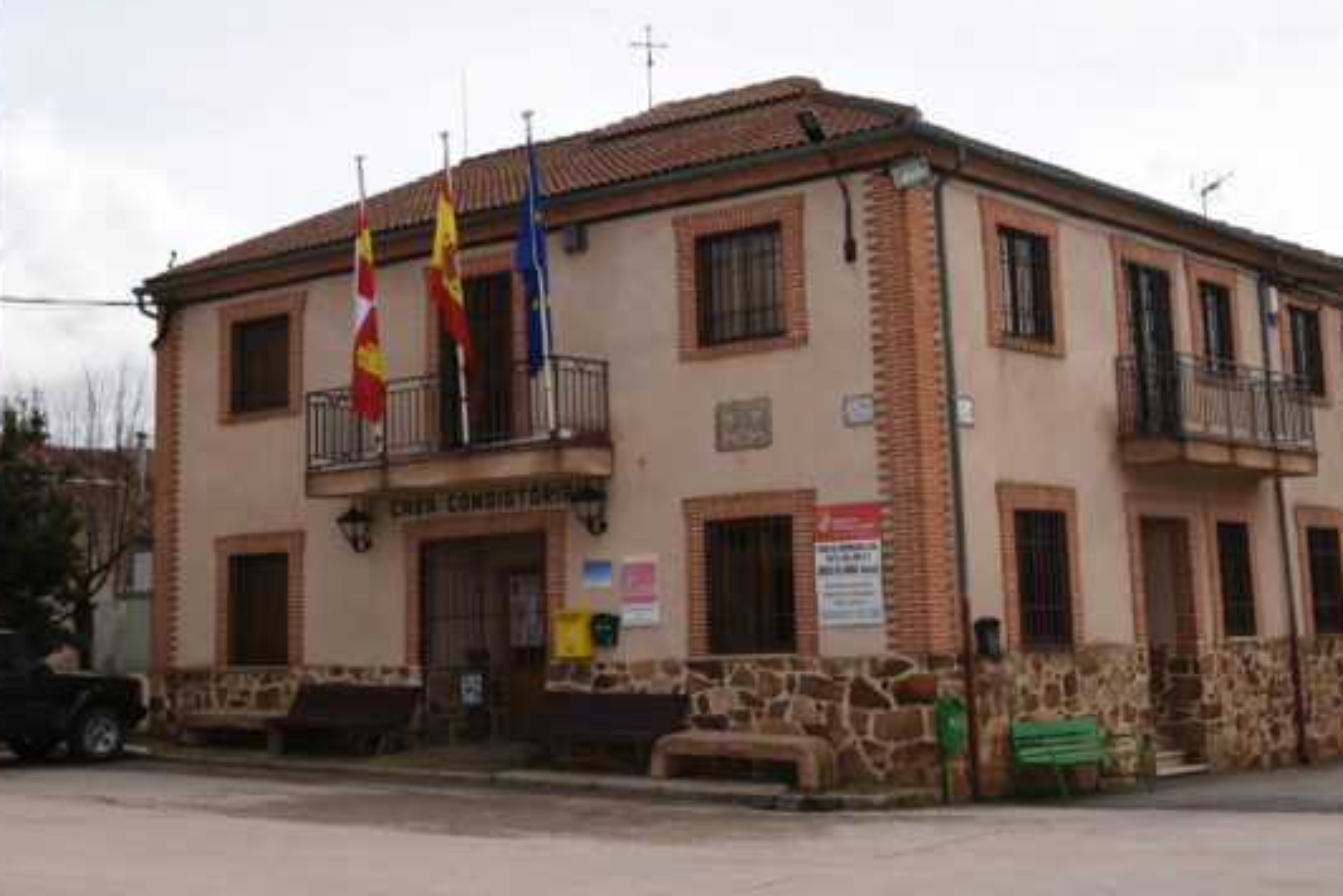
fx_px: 2052
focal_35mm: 55
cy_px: 295
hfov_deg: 36.2
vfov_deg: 24.5
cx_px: 669
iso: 100
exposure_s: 1/320
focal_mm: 26
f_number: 8
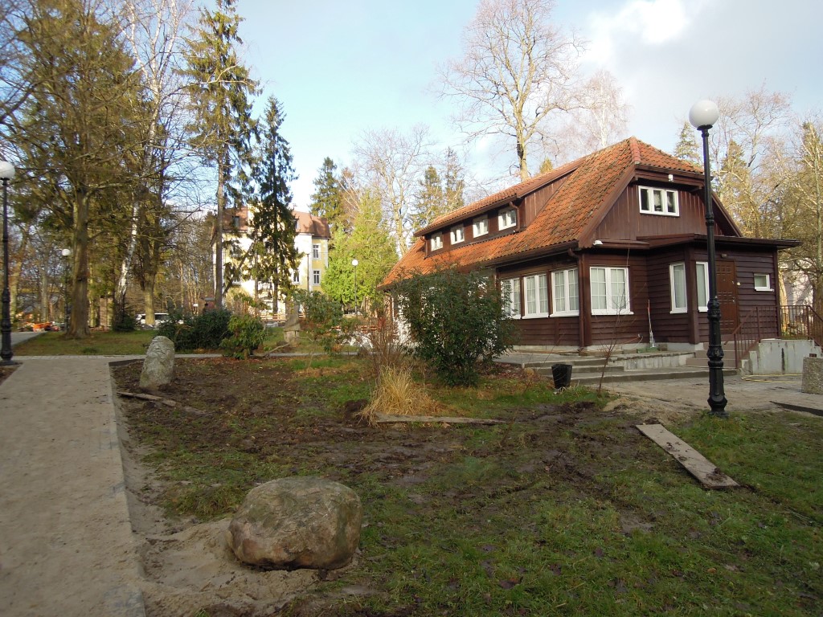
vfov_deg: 56.8
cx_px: 412
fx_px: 571
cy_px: 308
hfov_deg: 71.6
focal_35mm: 24
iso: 160
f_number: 2.8
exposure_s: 1/640
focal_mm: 4.3
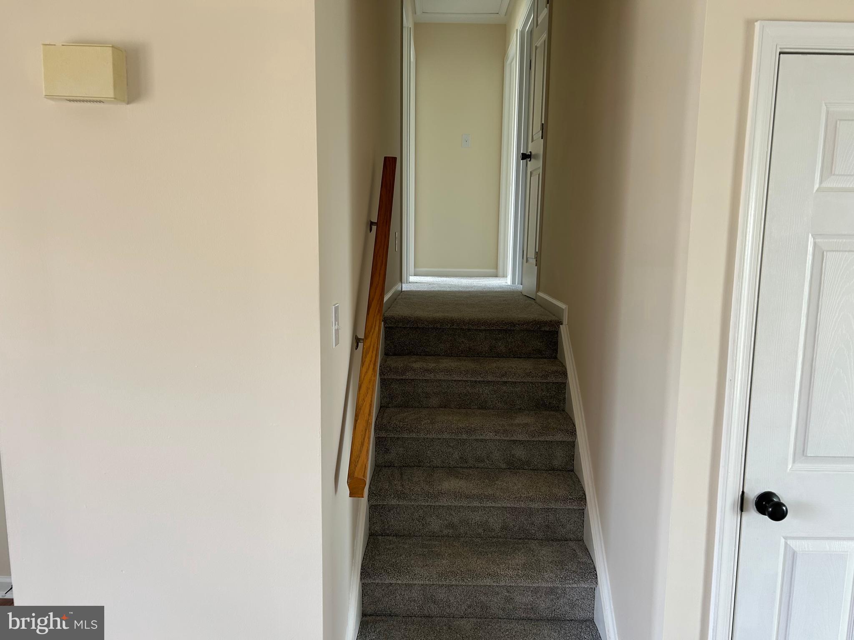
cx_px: 427
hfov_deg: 67.3
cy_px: 320
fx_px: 641
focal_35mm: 26
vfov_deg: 53.1
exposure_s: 1/121
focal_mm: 5.7
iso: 80
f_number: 1.5
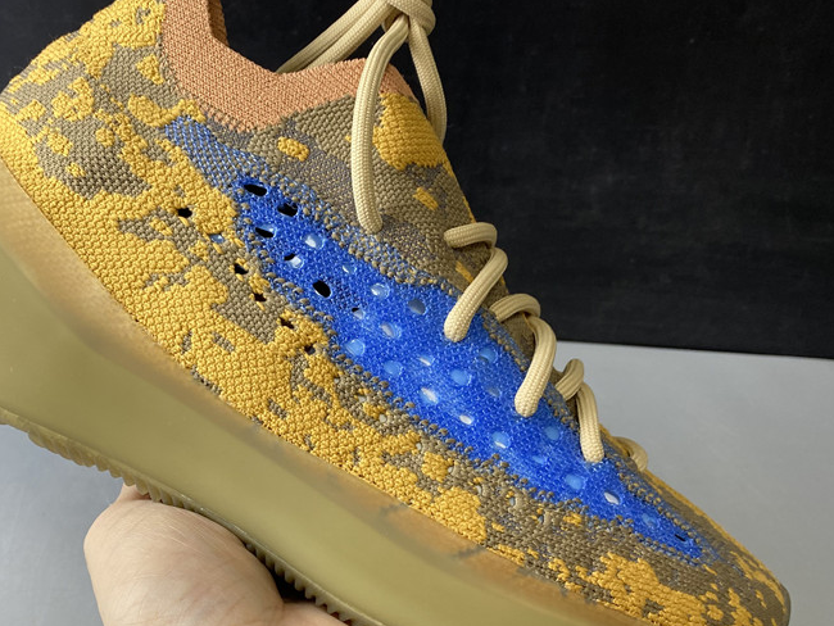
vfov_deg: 35.6
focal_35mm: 40
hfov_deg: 46.4
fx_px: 964
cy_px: 414
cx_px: 322
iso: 64
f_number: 1.8
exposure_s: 1/50
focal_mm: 4.25
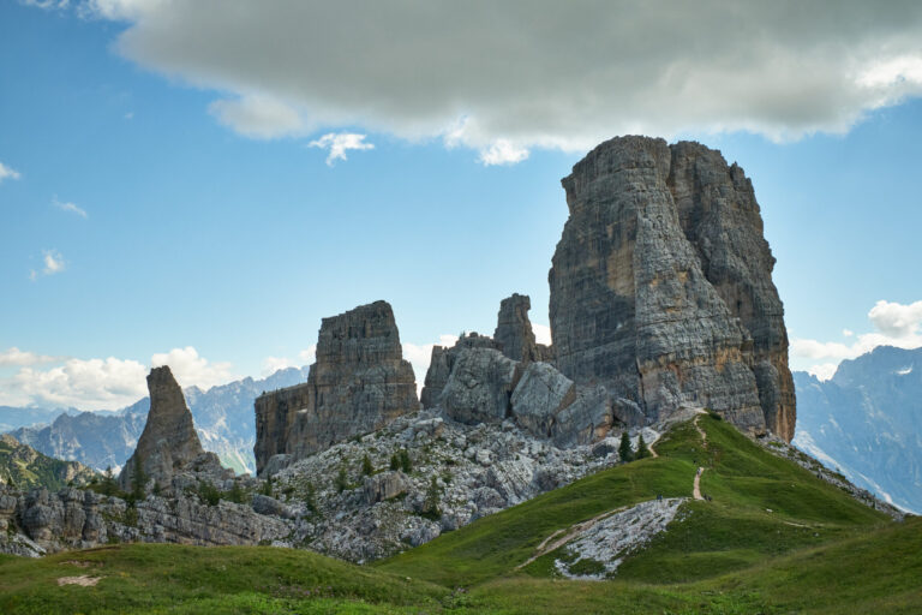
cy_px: 308
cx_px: 461
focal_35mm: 35
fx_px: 896
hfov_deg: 54.4
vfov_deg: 37.9
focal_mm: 23
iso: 640
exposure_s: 1/1250
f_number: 8
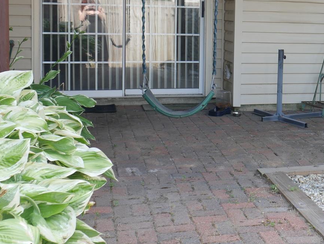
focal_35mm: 66
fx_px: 618
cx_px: 317
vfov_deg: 22.0
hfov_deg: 27.8
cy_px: 57
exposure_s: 1/160
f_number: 4.5
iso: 200
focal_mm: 14
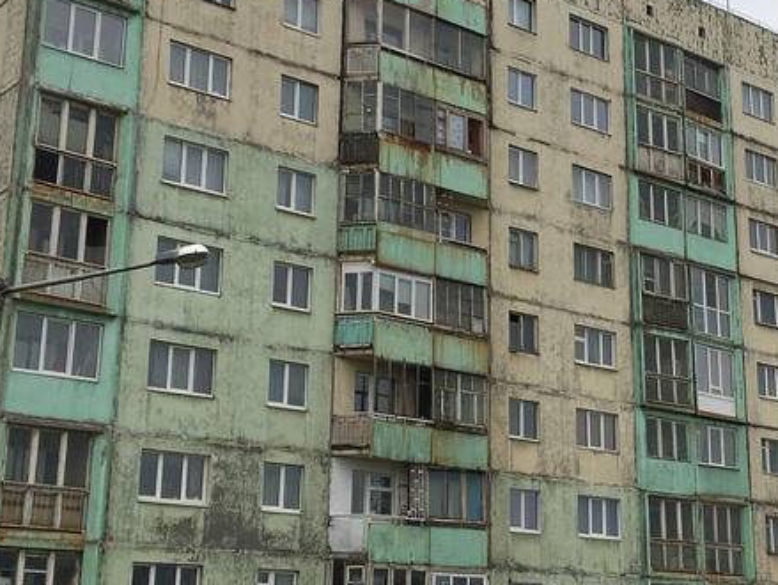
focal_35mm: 66
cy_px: 271
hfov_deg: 28.7
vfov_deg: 22.3
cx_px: 636
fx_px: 1485
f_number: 2.2
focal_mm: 4.15
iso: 25
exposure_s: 1/506
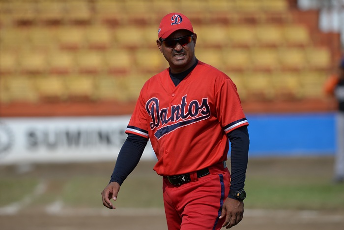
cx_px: 172
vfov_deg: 3.4
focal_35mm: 400
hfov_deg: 5.2
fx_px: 3823
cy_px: 115
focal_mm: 400
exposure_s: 1/1600
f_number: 5
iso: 200
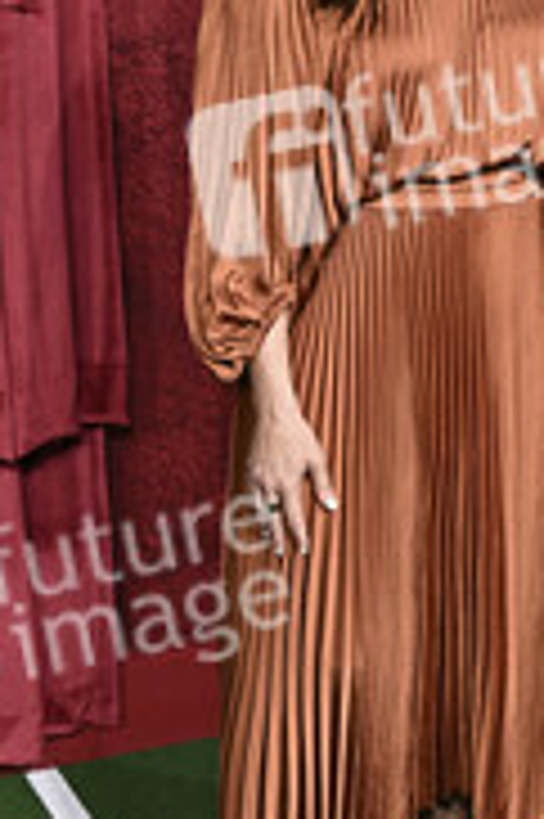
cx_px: 548
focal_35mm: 88
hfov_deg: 15.2
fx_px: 1998
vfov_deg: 23.1
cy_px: 378
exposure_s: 1/400
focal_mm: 40
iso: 400
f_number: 6.3
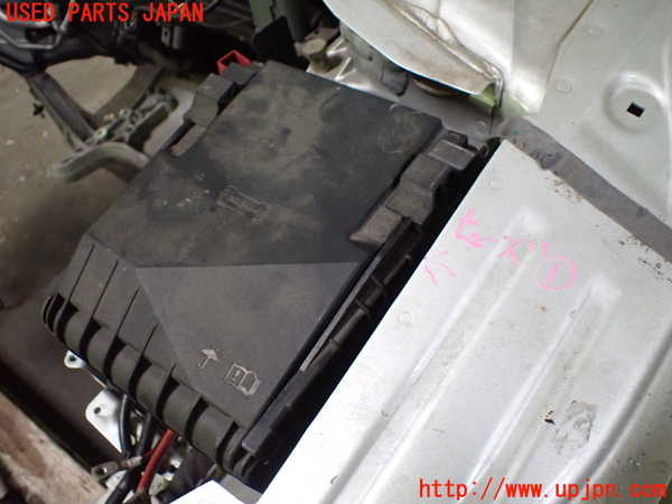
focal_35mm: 30
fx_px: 582
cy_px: 252
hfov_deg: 60.0
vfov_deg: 46.8
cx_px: 336
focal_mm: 5.4
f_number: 2.3
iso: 800
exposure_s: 1/40
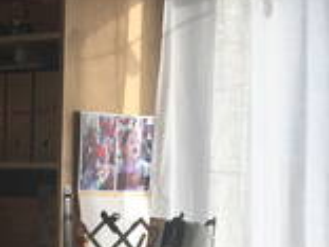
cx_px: 53
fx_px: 1397
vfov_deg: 9.6
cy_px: 443
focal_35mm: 147
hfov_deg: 13.3
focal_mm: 4.15
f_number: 2.2
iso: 25
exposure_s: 1/596
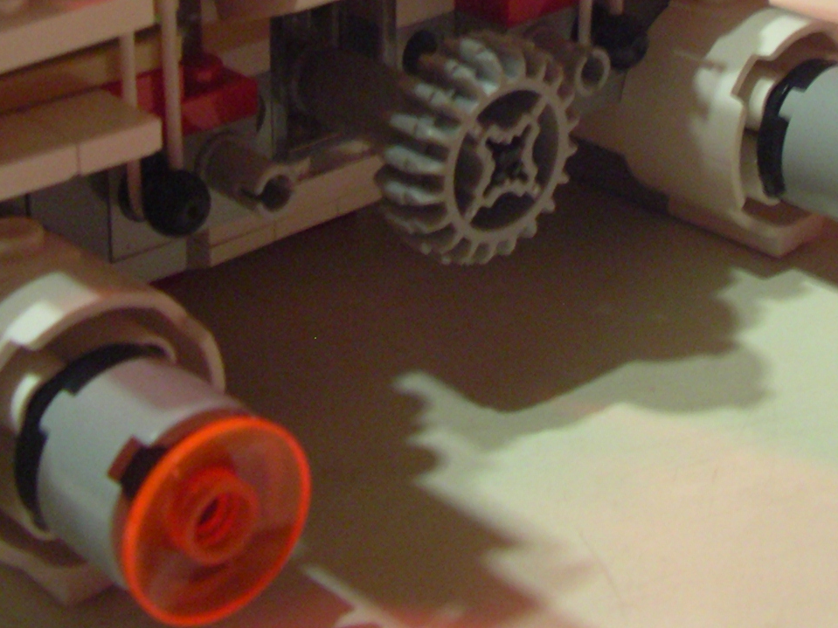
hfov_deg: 24.7
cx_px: 502
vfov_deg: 18.1
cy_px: -34
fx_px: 1912
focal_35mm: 79
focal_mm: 5.7
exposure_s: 1/4
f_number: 2.8
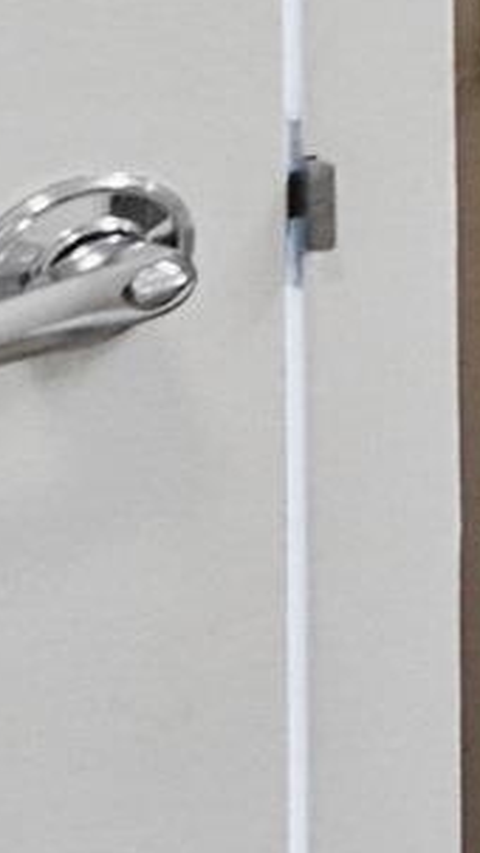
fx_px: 2261
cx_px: 2496
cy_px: -494
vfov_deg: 18.5
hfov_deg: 6.1
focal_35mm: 100
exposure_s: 1/50
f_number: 4
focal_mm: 16
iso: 3200
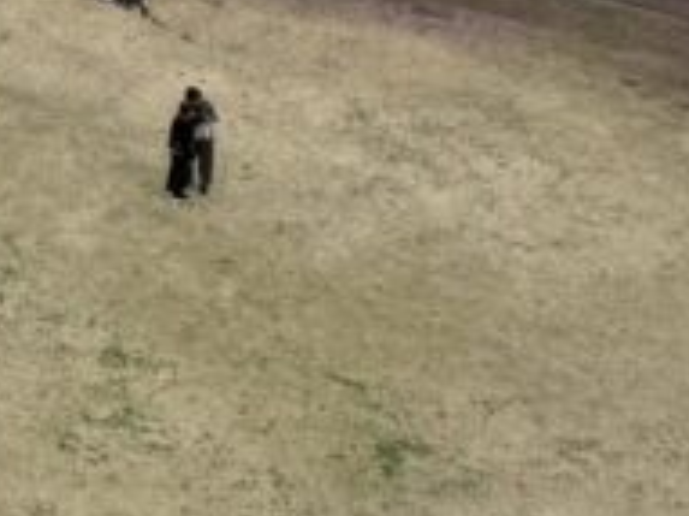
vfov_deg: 10.0
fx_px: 2566
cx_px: -974
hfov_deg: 12.2
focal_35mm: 129
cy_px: -740
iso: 80
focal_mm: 6.76
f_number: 1.78
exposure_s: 1/3759
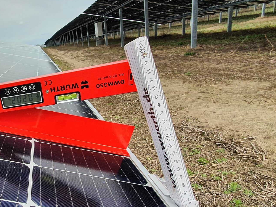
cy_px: 126
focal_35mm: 27
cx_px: 14
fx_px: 215
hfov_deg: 54.3
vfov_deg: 51.0
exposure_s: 1/760
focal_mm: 1.8
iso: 50
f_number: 2.2
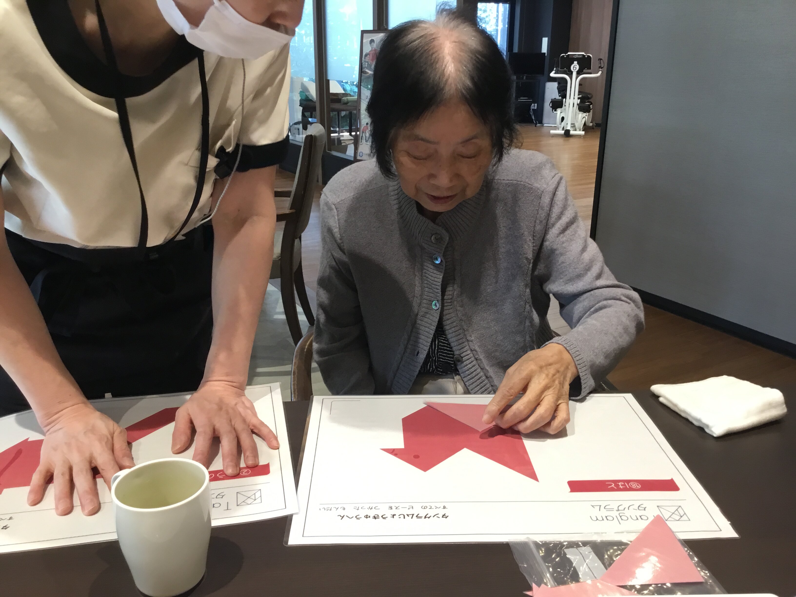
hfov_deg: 58.4
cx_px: 398
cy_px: 298
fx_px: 713
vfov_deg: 45.4
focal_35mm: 31
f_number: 2.4
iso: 64
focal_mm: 3.3
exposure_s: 1/30
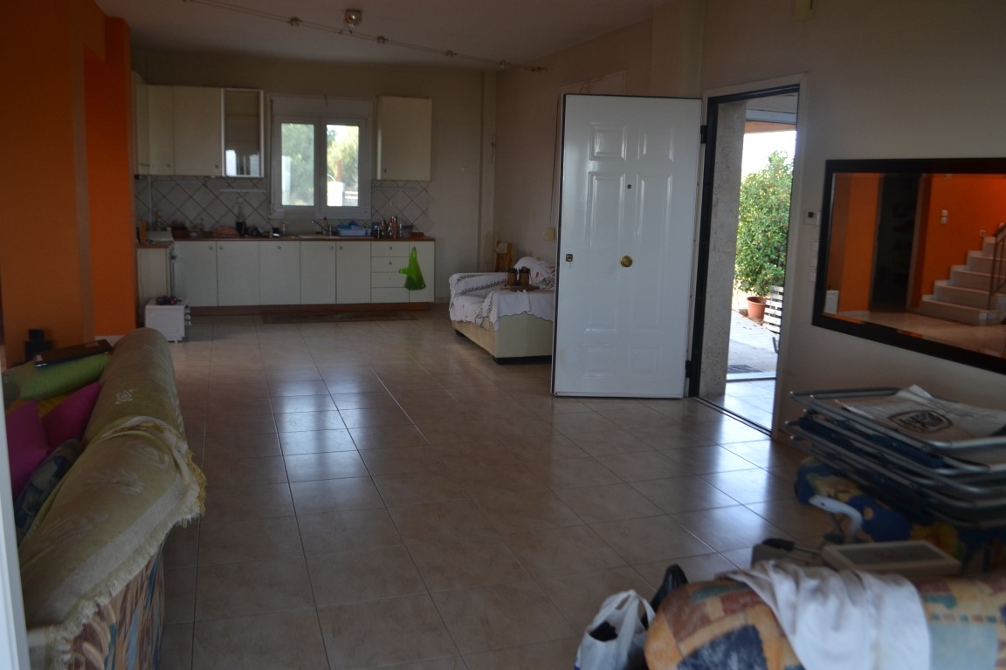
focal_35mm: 27
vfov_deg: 47.9
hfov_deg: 67.4
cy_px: 335
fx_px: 754
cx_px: 503
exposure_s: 1/100
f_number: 5
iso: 400
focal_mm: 18
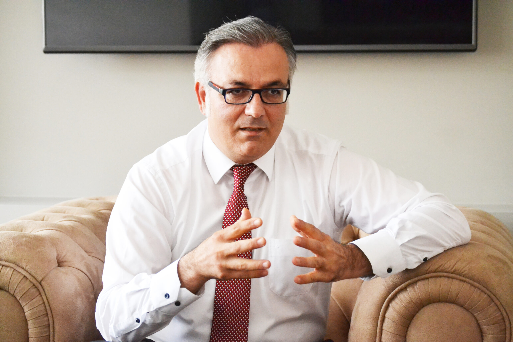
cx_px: 256
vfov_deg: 16.6
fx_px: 1176
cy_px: 171
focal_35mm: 82
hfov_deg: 24.6
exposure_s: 1/320
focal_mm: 55
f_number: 4
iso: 3200
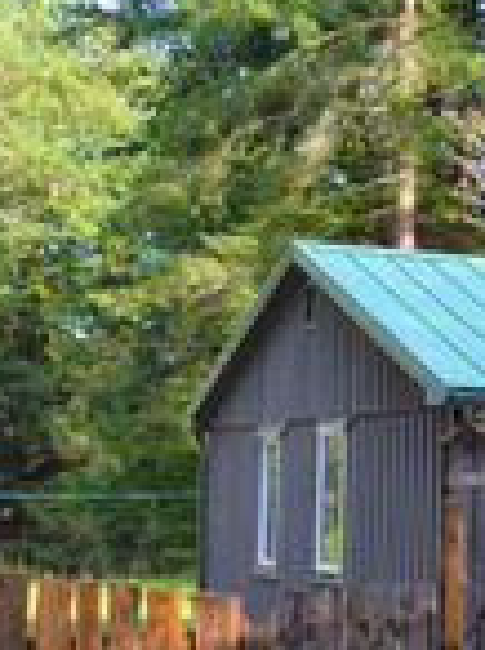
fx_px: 1668
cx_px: 801
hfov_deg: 14.9
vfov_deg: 22.0
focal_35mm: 89
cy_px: 323
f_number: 7.1
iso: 400
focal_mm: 18
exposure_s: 1/200
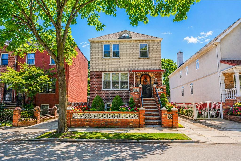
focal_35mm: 22
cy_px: 80
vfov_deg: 58.3
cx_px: 120
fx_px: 144
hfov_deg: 79.9
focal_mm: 21.5
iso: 100
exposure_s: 1/125
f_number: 9
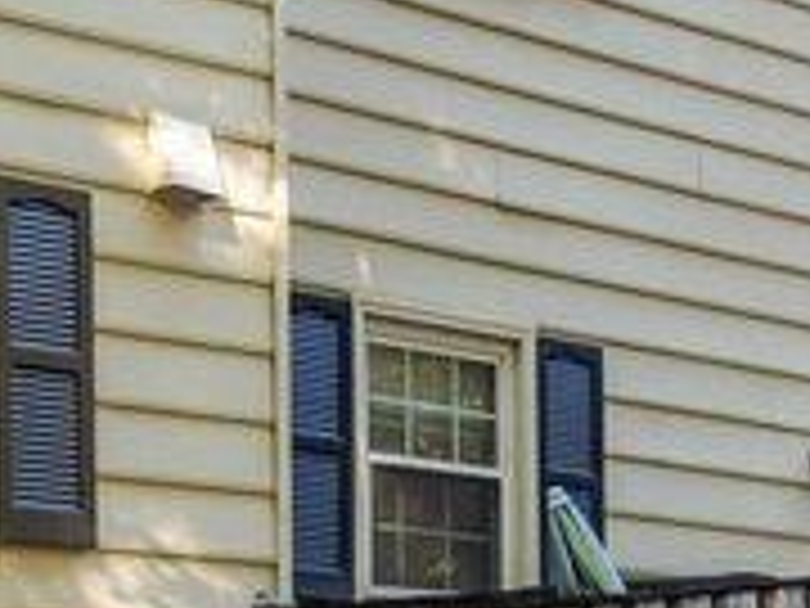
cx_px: 63
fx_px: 2878
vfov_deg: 11.5
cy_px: 946
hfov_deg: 15.8
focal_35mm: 123
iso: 1250
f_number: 8
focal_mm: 16
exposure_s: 1/50
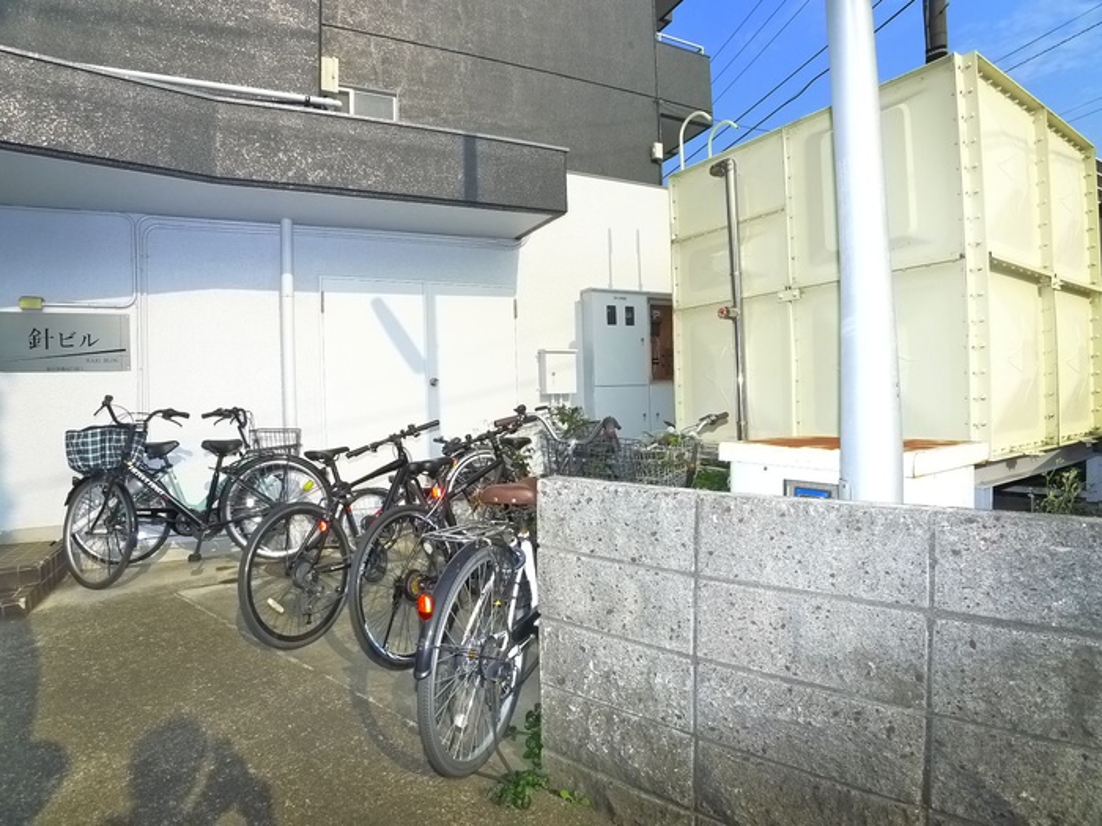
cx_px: 551
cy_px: 413
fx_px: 764
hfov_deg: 71.6
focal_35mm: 24
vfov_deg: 56.8
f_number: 4
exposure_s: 1/800
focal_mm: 5.1
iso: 400
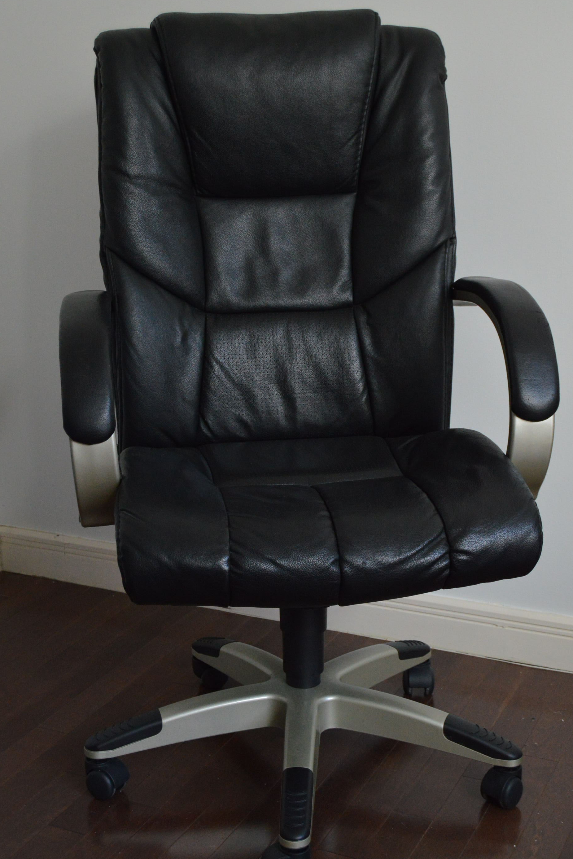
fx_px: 1241
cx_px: 287
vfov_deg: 38.2
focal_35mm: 52
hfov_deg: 26.0
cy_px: 447
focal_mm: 32
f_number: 5.6
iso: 1600
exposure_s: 1/125
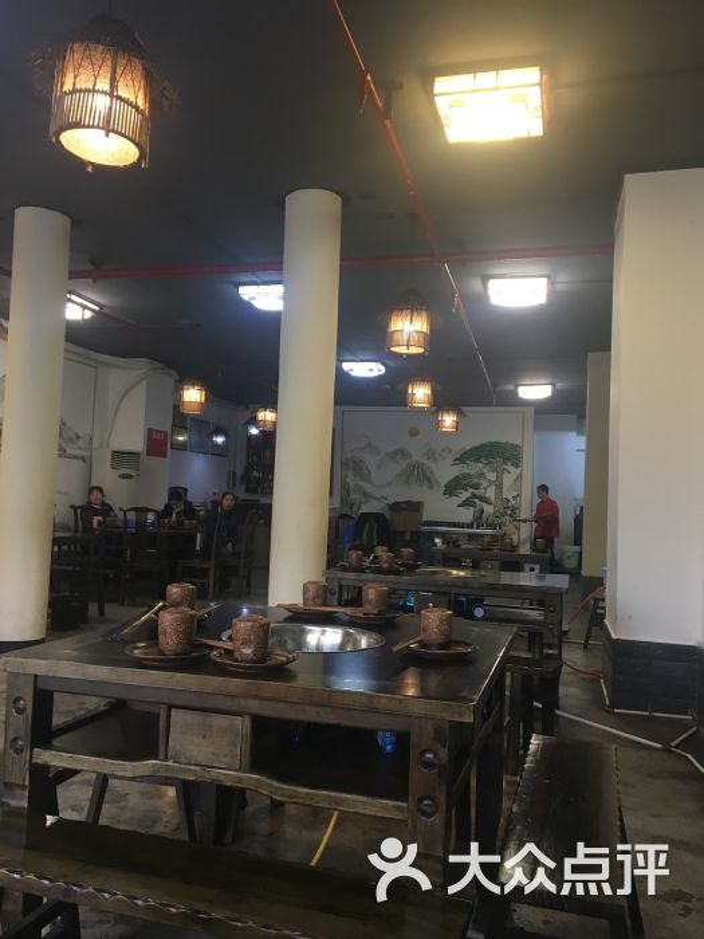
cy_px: 470
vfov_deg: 61.7
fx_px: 786
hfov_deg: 48.2
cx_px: 352
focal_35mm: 29
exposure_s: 1/33
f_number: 2.2
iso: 100
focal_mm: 4.15
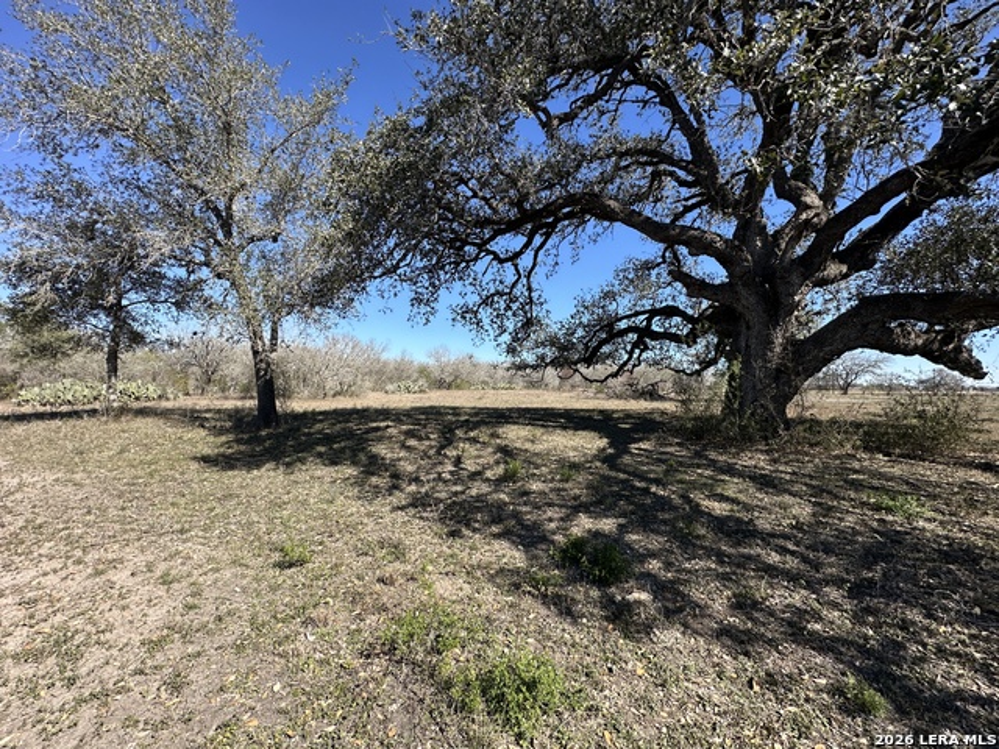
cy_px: 374
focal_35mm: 14
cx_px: 500
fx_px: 404
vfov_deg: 85.7
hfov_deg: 102.1
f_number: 2.2
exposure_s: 1/1233
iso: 50
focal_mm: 2.22
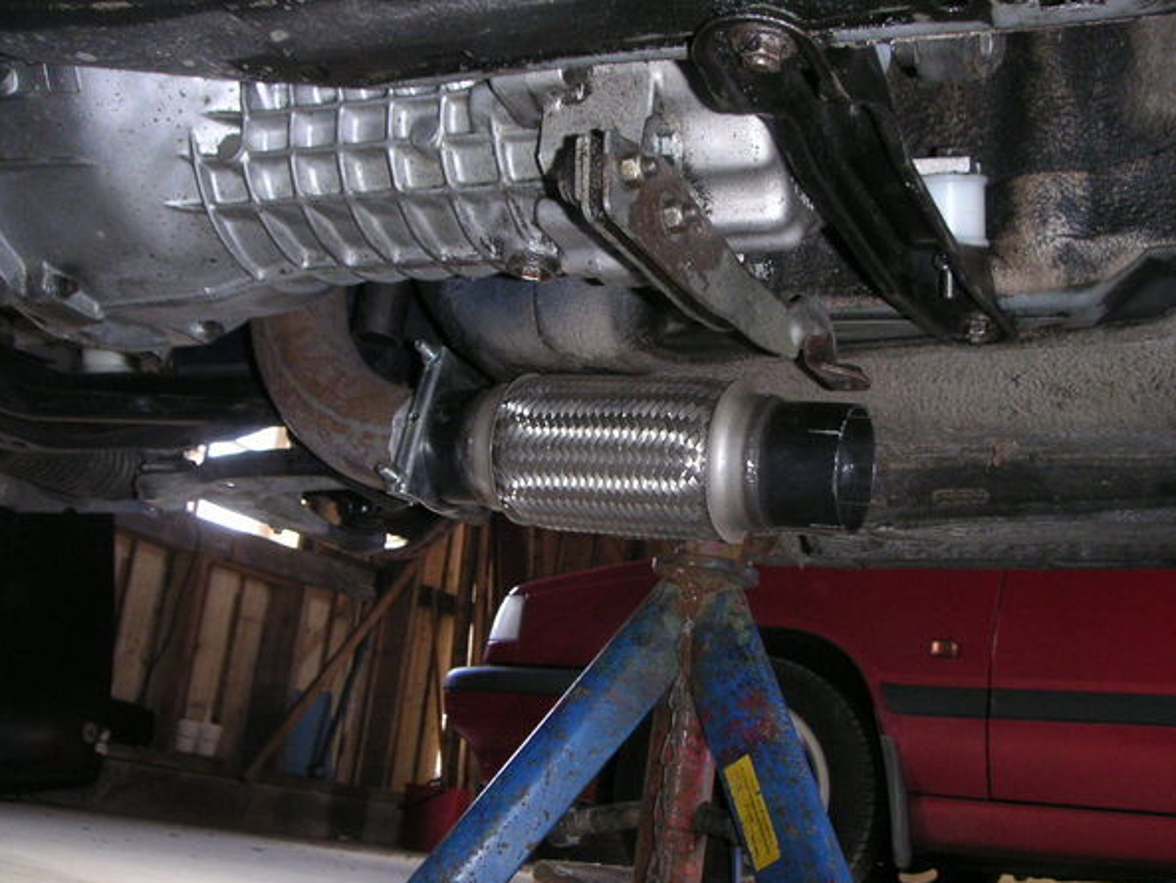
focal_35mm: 41
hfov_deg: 45.7
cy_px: 460
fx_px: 1393
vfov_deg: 35.1
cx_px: 633
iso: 160
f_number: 2.8
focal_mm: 6
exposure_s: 1/45
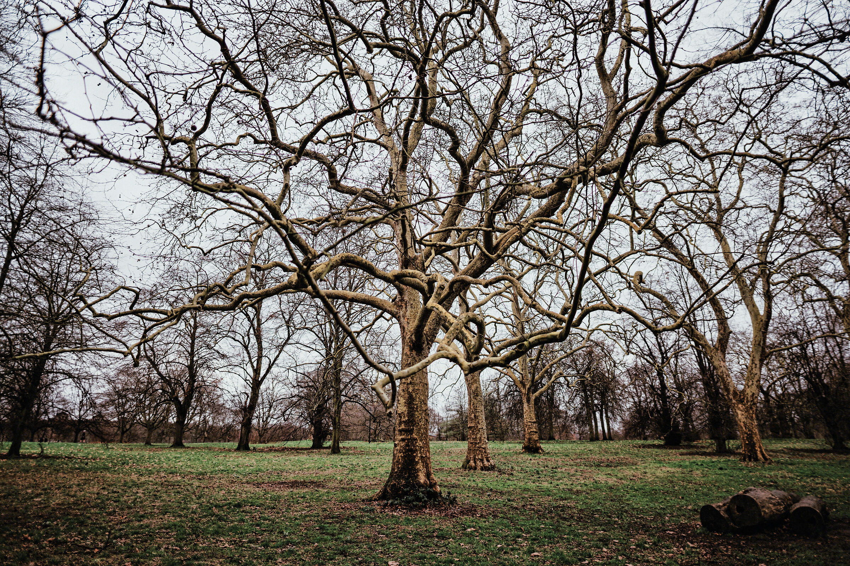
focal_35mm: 20
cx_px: 425
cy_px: 283
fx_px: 472
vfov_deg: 61.9
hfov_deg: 84.0
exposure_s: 1/2000
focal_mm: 20
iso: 100
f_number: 1.4
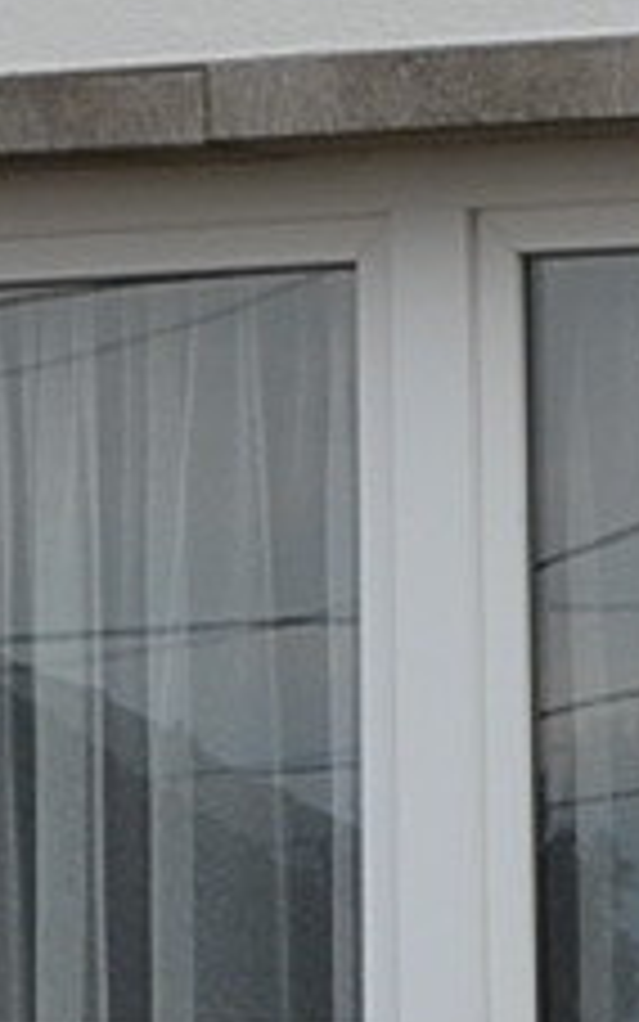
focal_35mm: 430
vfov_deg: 4.9
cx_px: 702
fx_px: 11974
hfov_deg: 3.1
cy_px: -72
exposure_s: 1/250
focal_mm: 26
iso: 180
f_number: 8
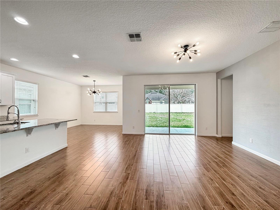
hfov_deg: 102.1
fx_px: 113
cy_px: 105
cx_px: 140
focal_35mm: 14
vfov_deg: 85.7
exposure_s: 1/120
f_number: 2.2
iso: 80
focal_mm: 2.22
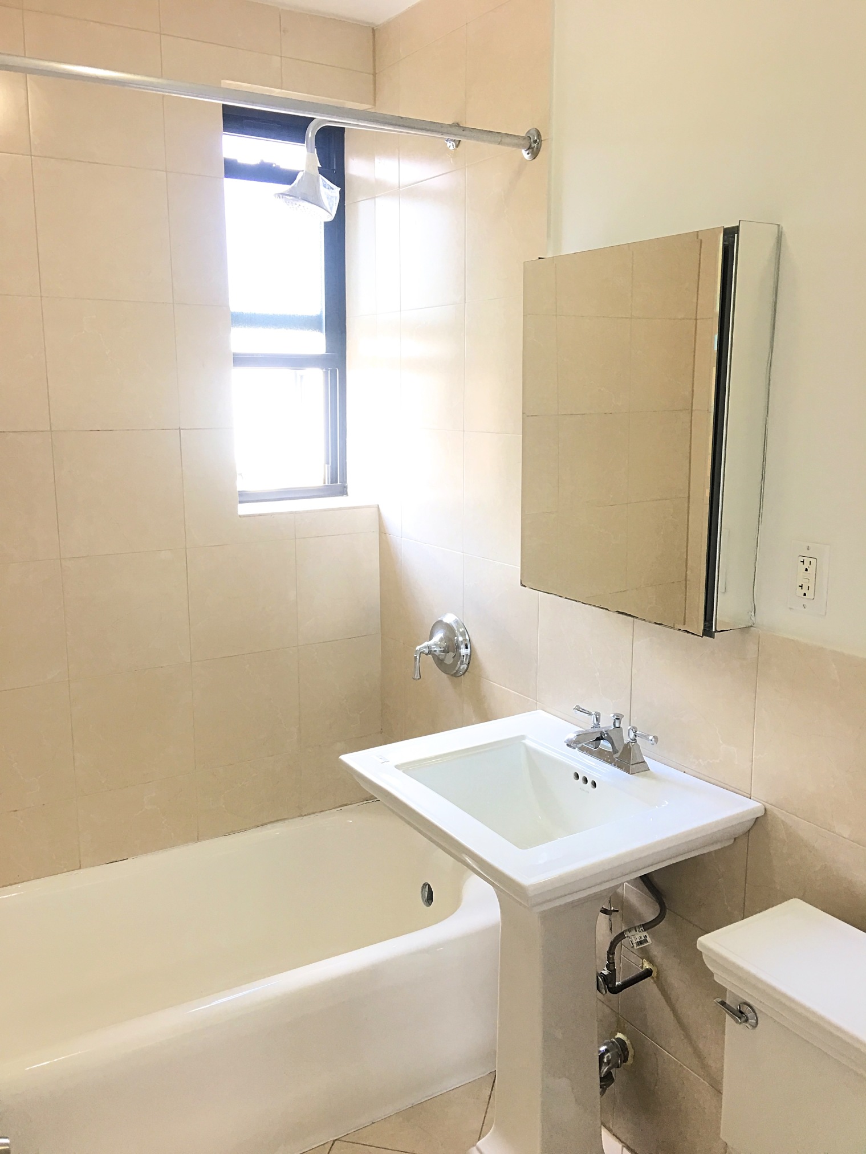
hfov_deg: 48.2
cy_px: 577
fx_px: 967
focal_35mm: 29
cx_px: 433
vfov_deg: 61.7
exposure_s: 1/15
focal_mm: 4.15
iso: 32
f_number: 2.2
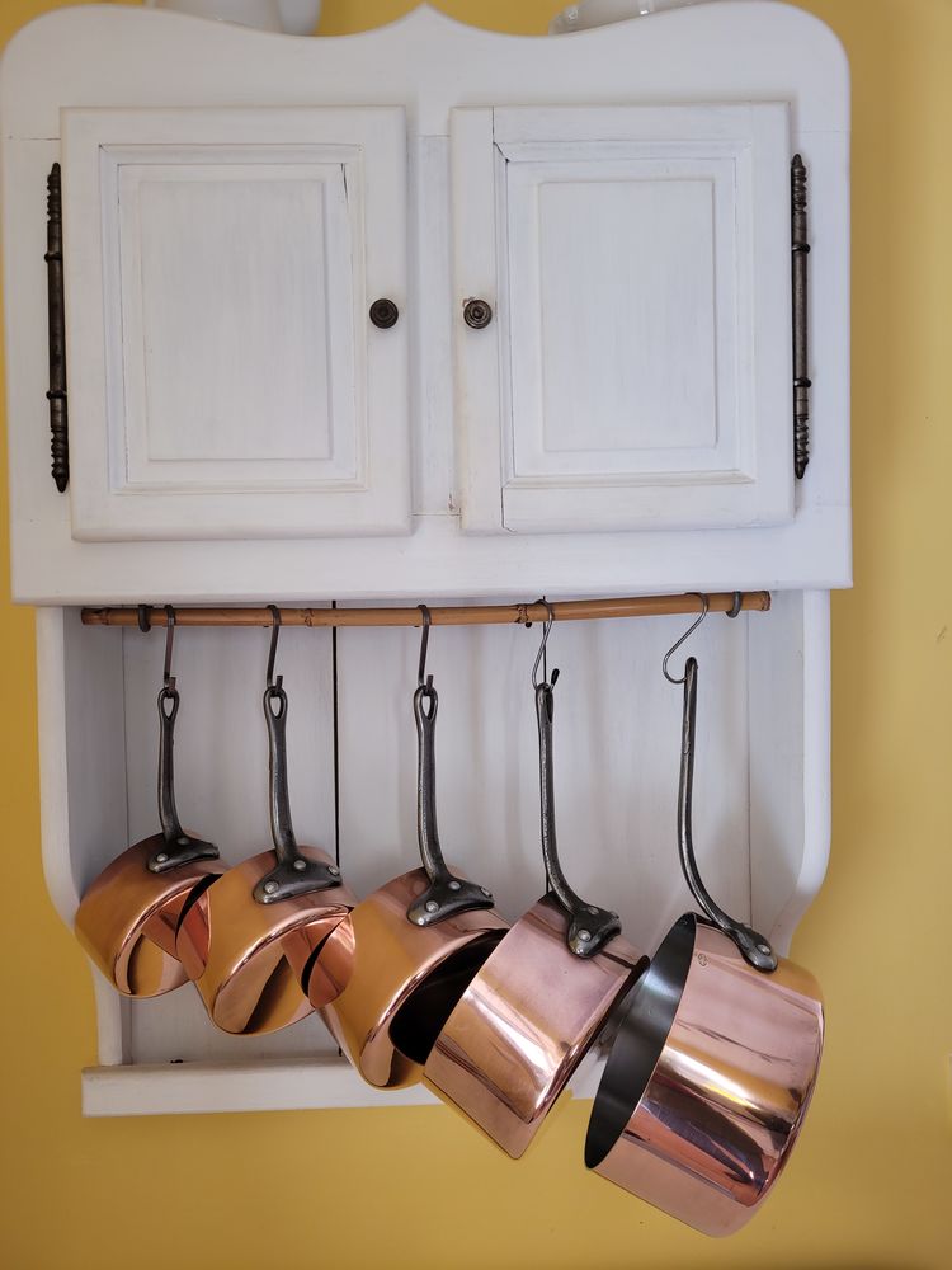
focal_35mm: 26
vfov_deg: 67.3
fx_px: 953
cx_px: 476
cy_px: 635
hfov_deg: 53.1
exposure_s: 1/100
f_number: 1.8
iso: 64
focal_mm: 5.4
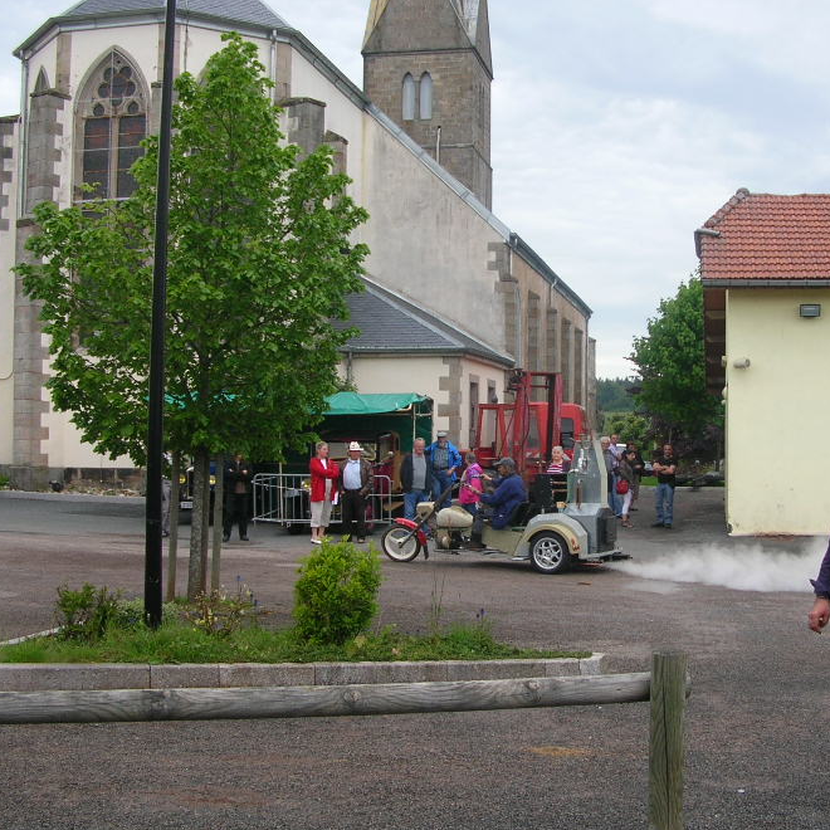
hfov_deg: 35.0
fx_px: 1302
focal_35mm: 48
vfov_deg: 35.3
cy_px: 440
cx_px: 552
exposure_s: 1/260
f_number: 2.8
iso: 50
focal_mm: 5.8
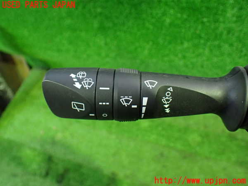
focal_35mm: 30
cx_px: 124
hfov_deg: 60.0
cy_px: 93
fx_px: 215
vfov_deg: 46.8
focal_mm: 5.4
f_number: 2.3
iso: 800
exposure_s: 1/30
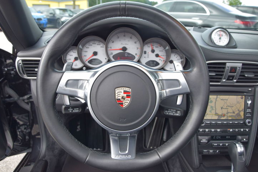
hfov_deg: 35.9
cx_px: 126
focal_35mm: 56
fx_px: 398
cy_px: 85
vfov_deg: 24.4
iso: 400
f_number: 7.1
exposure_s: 1/200
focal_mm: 35
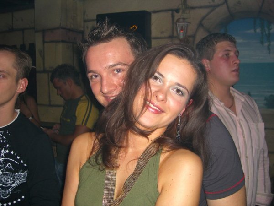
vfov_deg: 37.7
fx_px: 301
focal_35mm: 38
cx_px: 137
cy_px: 103
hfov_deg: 49.0
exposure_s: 1/60
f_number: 2.8
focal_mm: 7.9
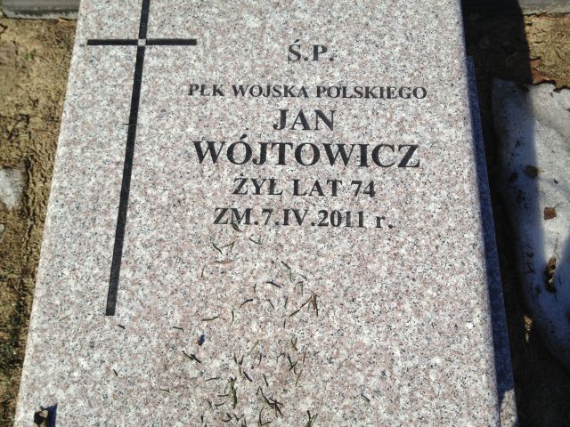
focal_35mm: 35
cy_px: 214
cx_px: 285
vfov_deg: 40.7
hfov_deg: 52.6
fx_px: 576
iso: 50
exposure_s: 1/1672
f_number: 2.4
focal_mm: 4.28
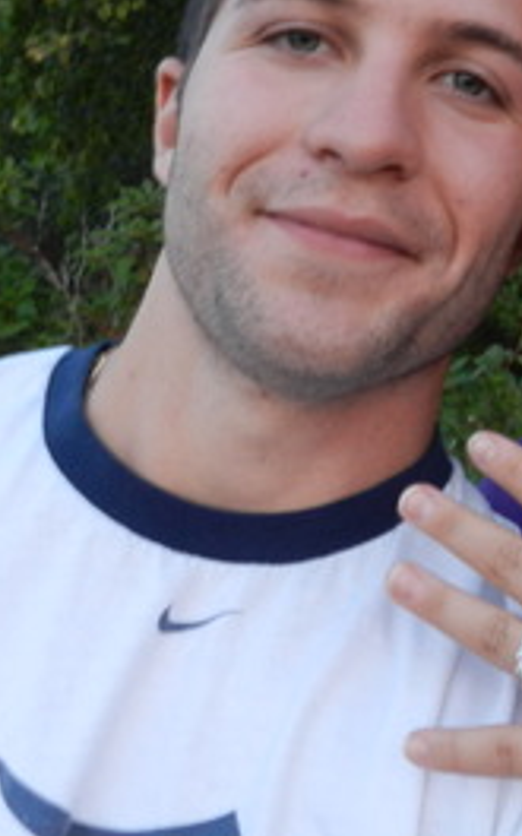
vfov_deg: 33.4
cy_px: 149
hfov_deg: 21.6
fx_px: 1343
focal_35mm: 59
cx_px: 443
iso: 160
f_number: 3.4
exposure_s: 1/40
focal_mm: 4
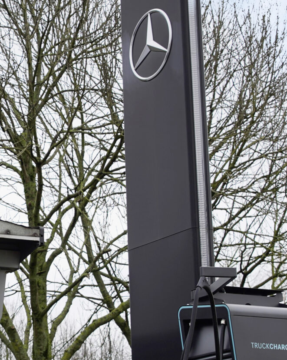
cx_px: -49
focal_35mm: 125
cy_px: 218
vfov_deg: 15.4
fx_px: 1328
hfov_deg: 12.1
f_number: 4.5
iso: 100
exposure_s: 1/125
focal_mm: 43
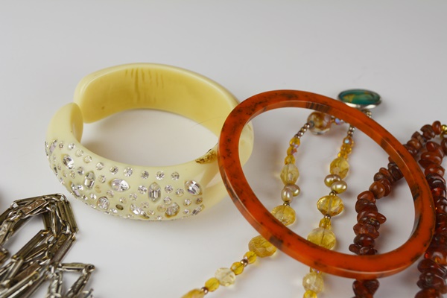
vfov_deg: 28.1
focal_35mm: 48
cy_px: 149
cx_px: 224
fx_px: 596
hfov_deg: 41.1
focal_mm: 32
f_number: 7.1
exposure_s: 1/200
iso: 200
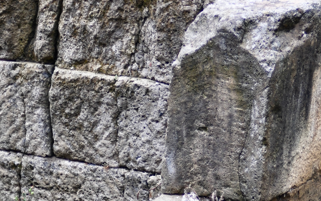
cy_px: 8
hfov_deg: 8.4
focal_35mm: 248
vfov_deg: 5.3
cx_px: 365
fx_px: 2170
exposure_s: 1/250
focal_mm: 70
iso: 400
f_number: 4
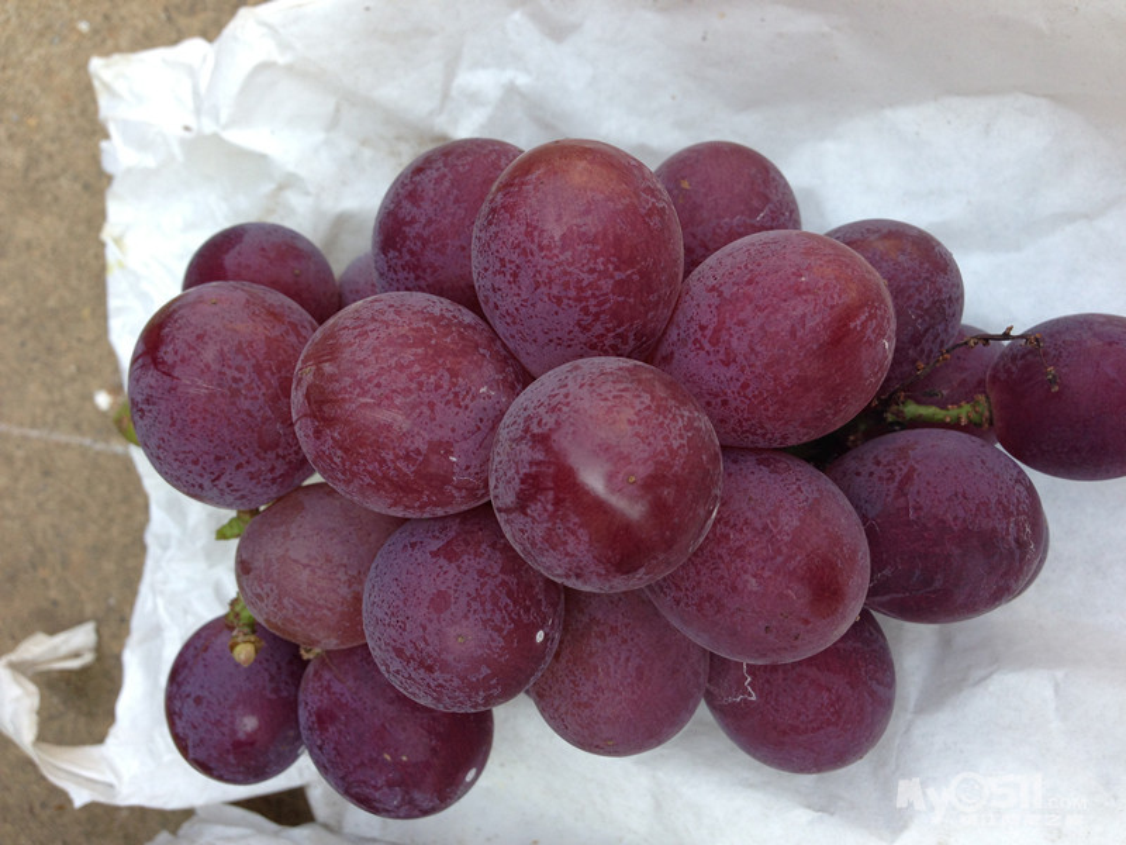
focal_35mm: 33
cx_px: 563
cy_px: 422
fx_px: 1073
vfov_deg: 42.9
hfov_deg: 55.4
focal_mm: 4.13
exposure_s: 1/226
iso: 50
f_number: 2.4
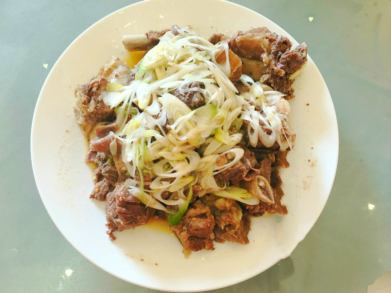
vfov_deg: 48.2
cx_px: 196
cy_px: 146
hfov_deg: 61.7
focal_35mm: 29
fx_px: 328
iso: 32
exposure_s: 1/33
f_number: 2.2
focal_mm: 4.15
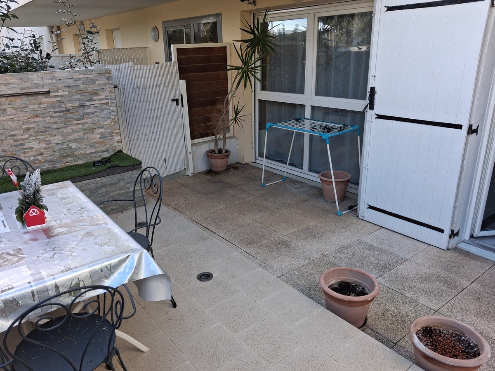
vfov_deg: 51.4
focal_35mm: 27
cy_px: 186
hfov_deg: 65.3
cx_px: 248
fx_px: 386
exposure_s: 1/100
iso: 32
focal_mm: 4
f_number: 1.8
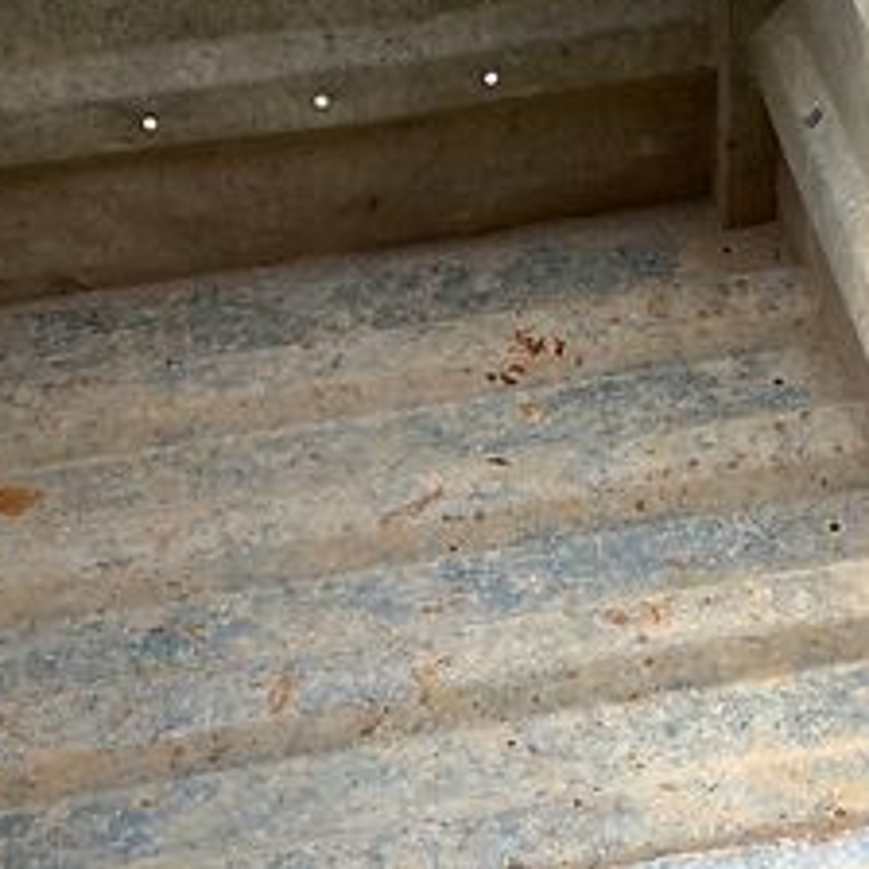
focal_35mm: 82
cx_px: 625
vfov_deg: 21.1
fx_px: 2329
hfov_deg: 21.0
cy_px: 547
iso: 50
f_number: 1.6
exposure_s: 1/1056
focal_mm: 5.1
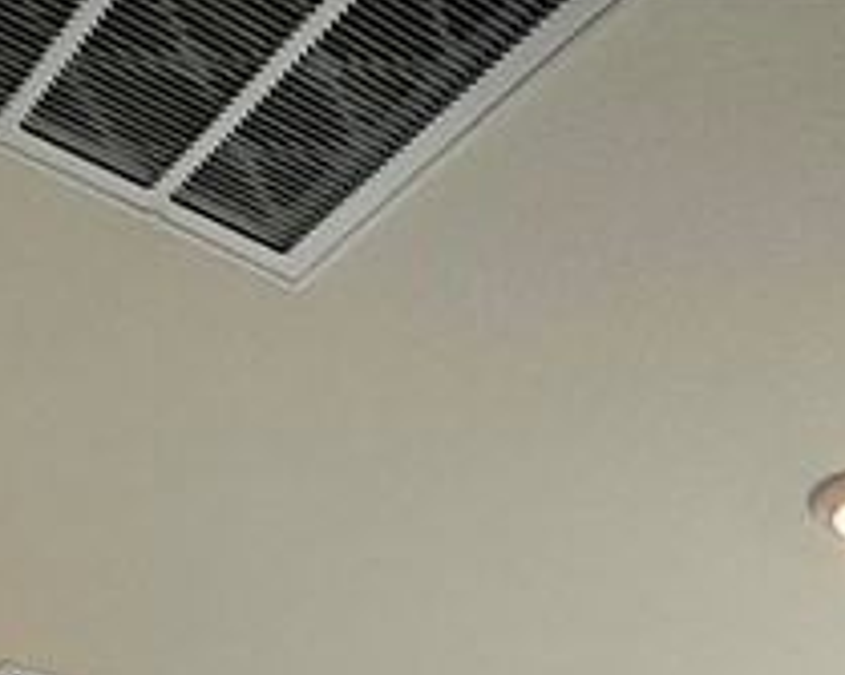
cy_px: 1528
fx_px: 1675
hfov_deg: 26.1
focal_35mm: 67
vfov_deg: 15.4
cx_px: 930
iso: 64
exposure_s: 1/175
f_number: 2.2
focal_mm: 2.22
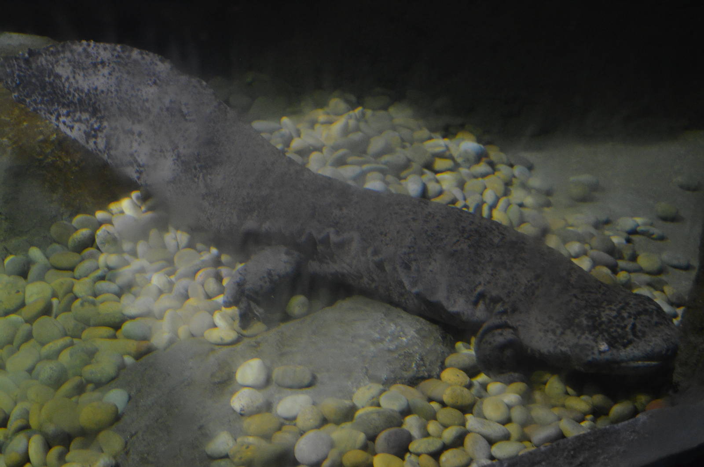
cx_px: 352
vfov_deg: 25.6
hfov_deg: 37.9
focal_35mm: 52
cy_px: 234
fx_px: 1025
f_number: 5
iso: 2200
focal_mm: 35
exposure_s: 1/30
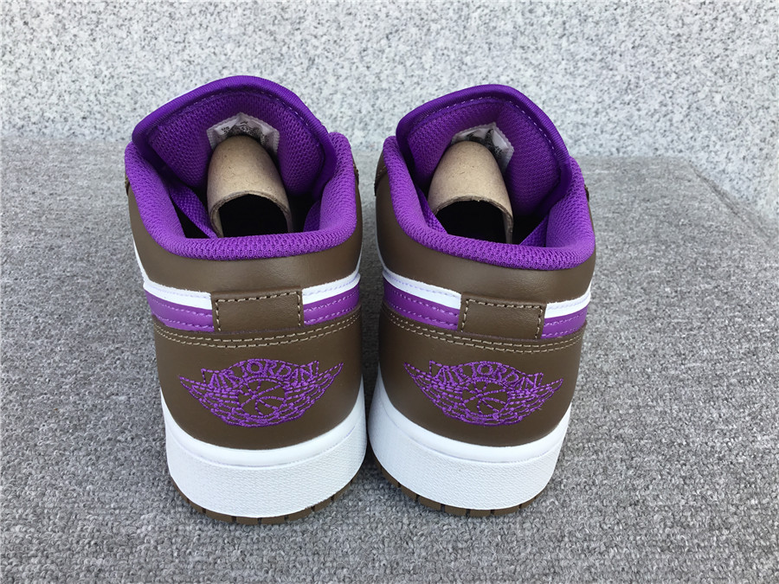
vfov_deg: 45.4
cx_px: 390
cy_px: 292
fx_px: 698
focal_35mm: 31
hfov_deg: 58.4
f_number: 2.4
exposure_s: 1/176
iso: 25
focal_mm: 3.3
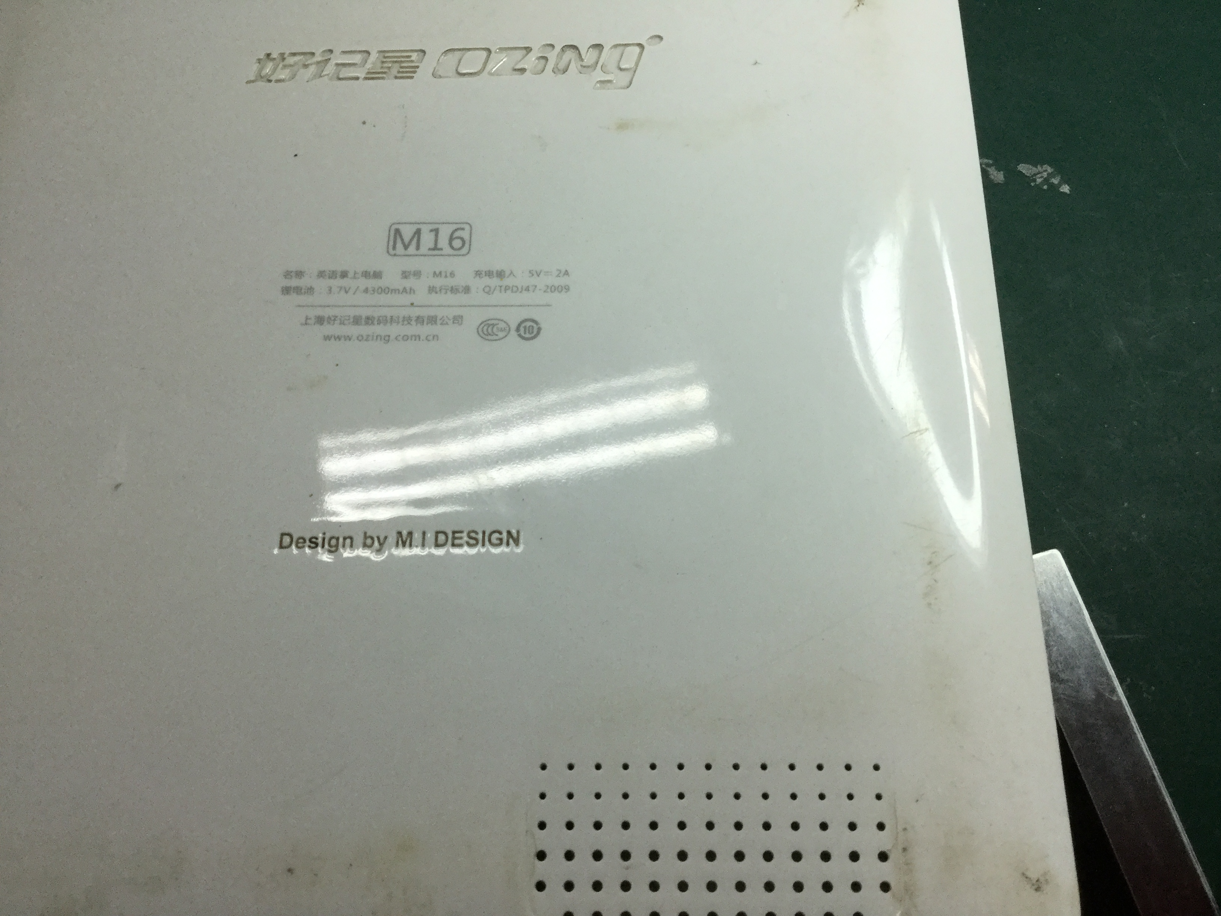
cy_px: 458
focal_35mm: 31
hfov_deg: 58.4
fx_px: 1093
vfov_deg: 45.4
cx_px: 610
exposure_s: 1/33
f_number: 2.4
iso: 40
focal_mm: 3.3
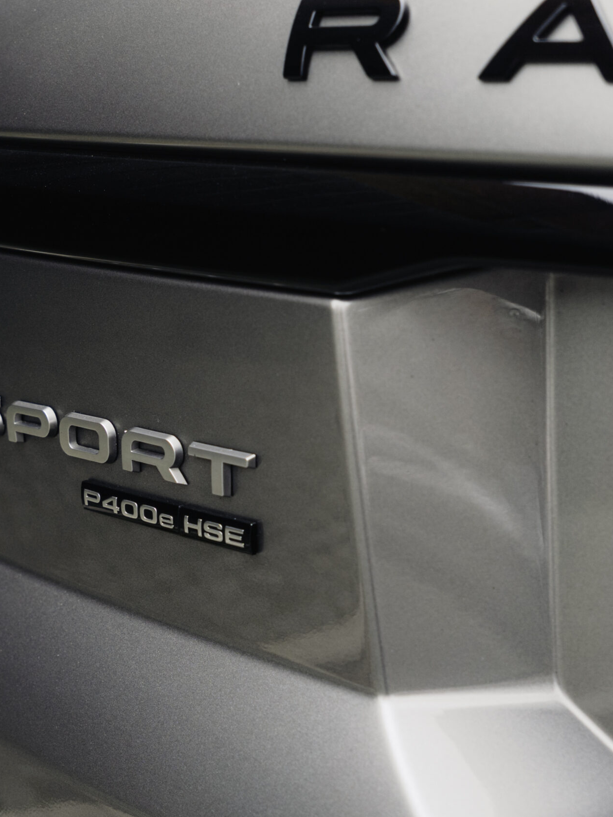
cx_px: 126
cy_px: 415
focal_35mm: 63
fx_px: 1488
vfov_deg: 30.7
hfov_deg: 23.0
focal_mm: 29.2
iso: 125
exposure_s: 1/160
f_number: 3.2
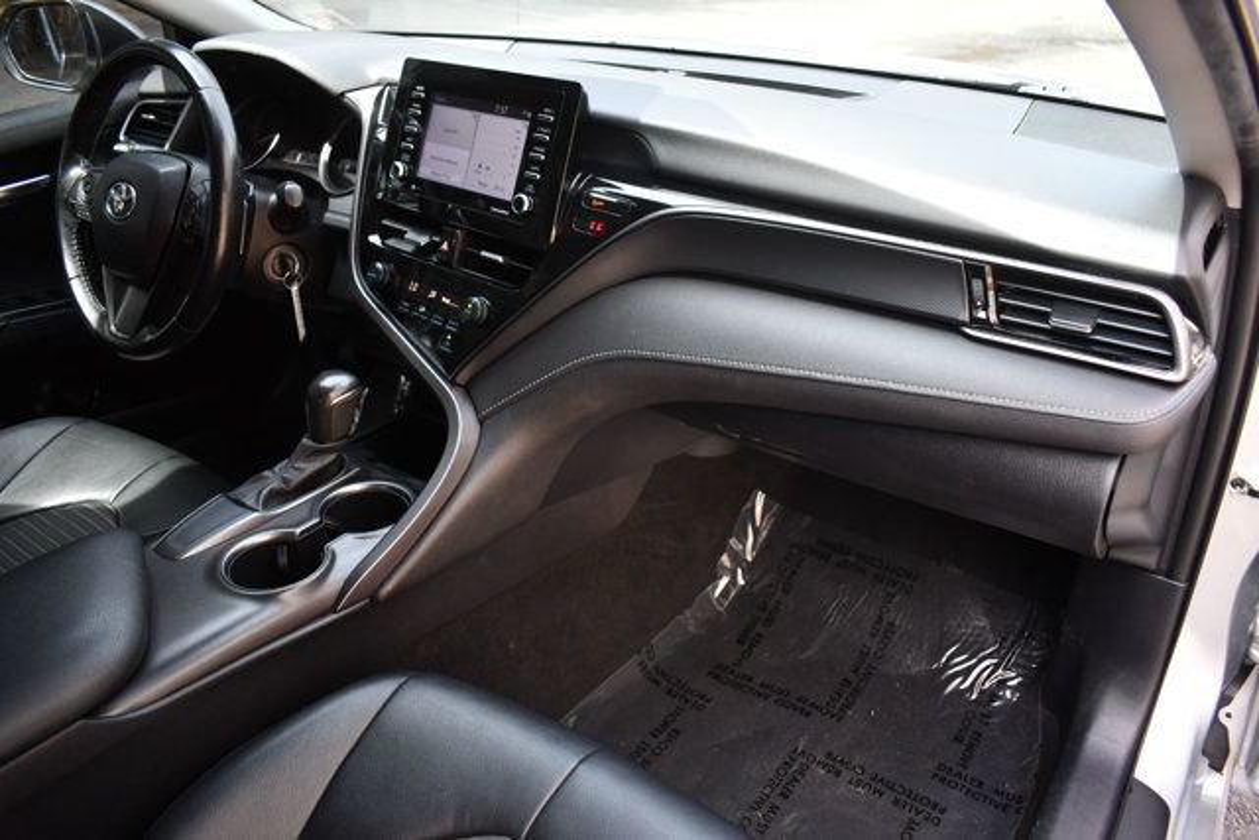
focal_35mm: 27
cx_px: 630
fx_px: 944
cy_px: 420
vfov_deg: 48.0
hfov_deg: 67.4
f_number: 3.5
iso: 640
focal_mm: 18
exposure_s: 1/250
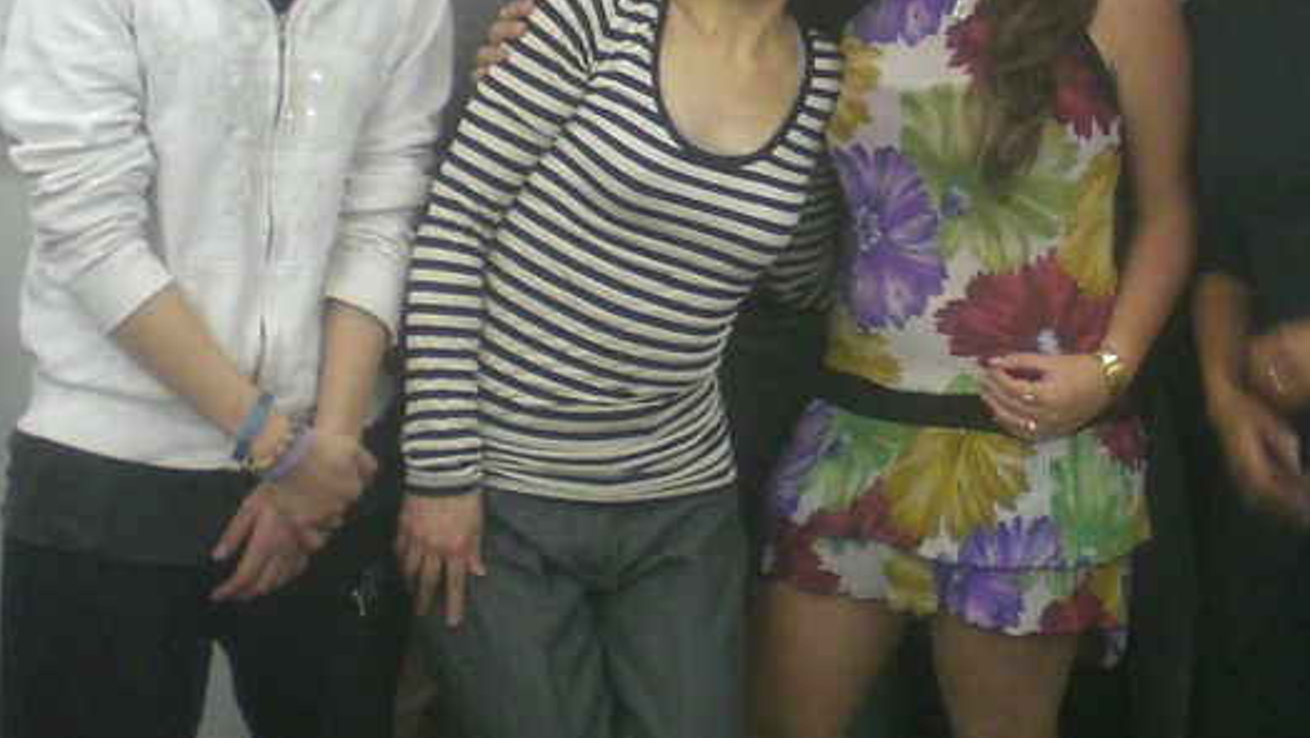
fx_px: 2745
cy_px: 93
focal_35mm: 79
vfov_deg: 15.2
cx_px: 1128
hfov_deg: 26.1
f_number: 3.1
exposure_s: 1/50
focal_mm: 6.3
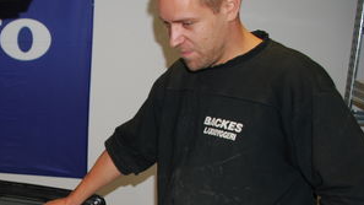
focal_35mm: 61
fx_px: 589
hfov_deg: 31.7
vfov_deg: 19.3
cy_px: 194
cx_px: -2
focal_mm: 18
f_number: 3.5
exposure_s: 1/60
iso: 200
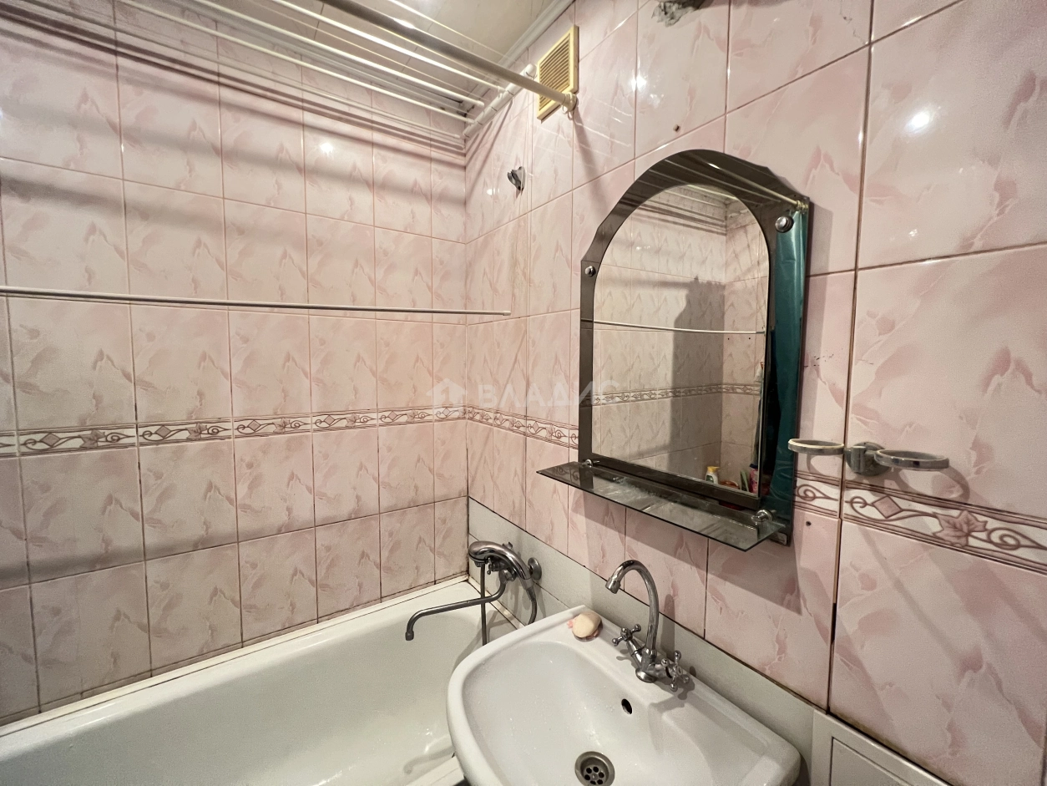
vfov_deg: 89.9
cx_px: 524
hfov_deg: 106.2
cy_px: 393
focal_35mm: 13
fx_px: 393
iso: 320
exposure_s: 1/50
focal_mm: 1.57
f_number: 1.8
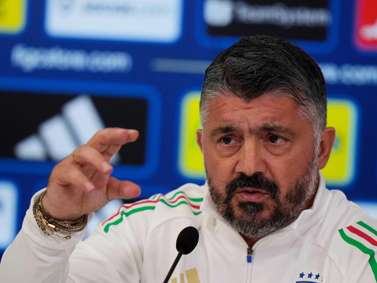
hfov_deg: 3.1
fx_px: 7079
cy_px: 142
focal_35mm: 650
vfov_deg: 2.3
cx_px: 212
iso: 2000
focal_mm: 400
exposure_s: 1/500
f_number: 2.8
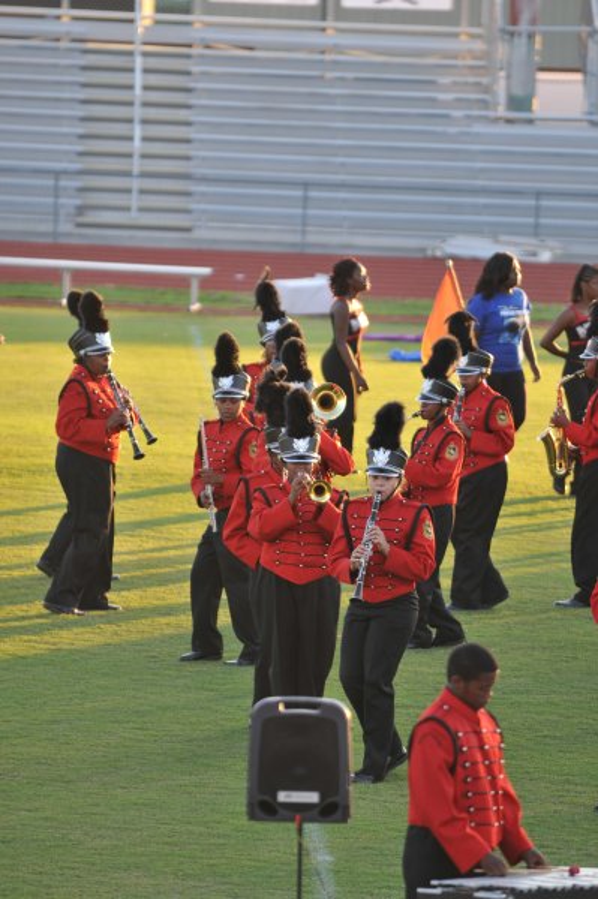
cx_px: 299
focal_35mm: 300
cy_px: 450
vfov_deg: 6.9
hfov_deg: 4.6
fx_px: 7487
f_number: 2.8
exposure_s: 1/320
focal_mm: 200
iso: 200
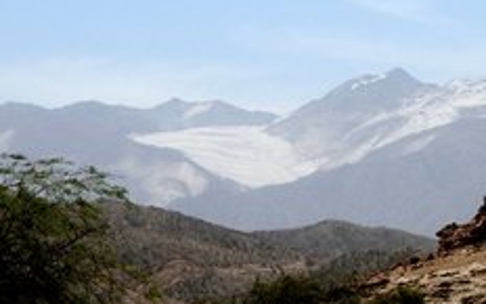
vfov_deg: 4.0
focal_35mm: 329
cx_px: 402
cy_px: 109
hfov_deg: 6.4
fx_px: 4358
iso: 100
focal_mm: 32.2
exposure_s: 1/1250
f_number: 5.3
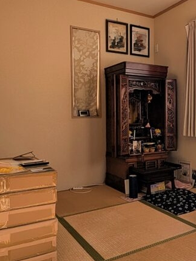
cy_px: 123
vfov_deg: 58.2
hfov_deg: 45.0
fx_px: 233
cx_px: 127
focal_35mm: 31
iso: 36
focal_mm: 1.95
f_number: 2.2
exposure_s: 1/991
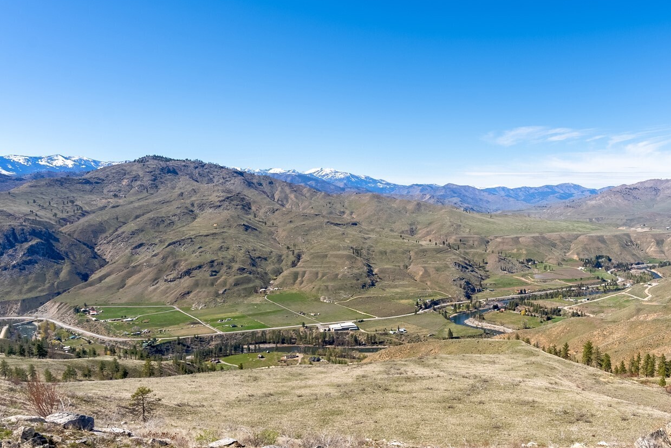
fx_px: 485
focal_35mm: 26
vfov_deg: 49.2
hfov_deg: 68.6
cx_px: 407
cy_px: 273
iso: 100
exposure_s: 1/1250
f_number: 8
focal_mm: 19
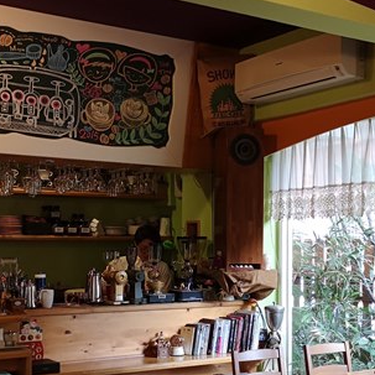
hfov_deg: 27.2
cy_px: 252
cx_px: 224
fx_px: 772
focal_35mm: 63
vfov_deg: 27.1
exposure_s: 1/50
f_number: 1.8
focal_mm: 3.95
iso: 200
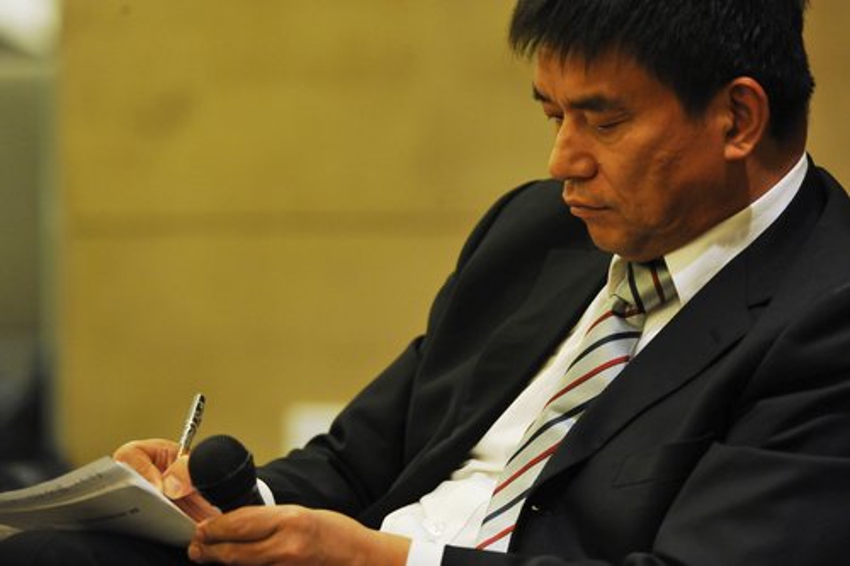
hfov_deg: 6.9
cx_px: 425
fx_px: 7081
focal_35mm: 300
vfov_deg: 4.6
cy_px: 283
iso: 2500
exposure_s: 1/50
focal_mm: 300
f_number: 4
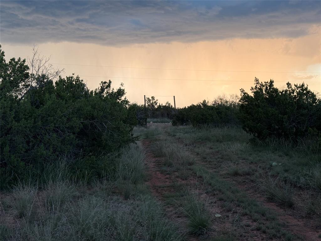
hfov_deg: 39.7
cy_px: 120
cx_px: 160
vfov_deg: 30.3
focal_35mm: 48
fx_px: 445
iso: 64
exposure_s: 1/121
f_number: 1.78
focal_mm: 6.76
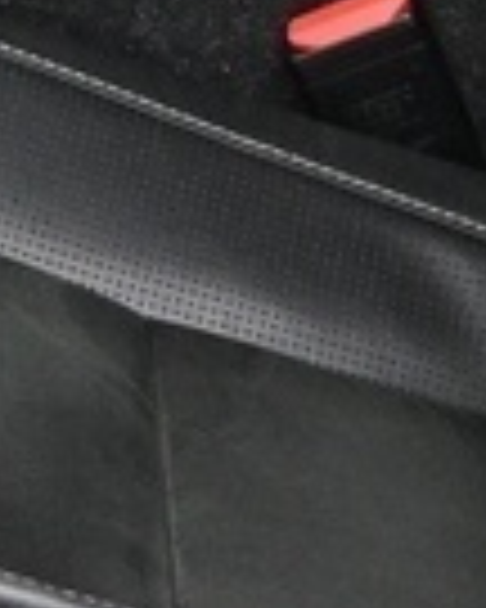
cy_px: -576
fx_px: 4855
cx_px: -302
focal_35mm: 270
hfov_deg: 5.7
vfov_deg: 6.9
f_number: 3.5
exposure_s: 1/20
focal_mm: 16
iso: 1600
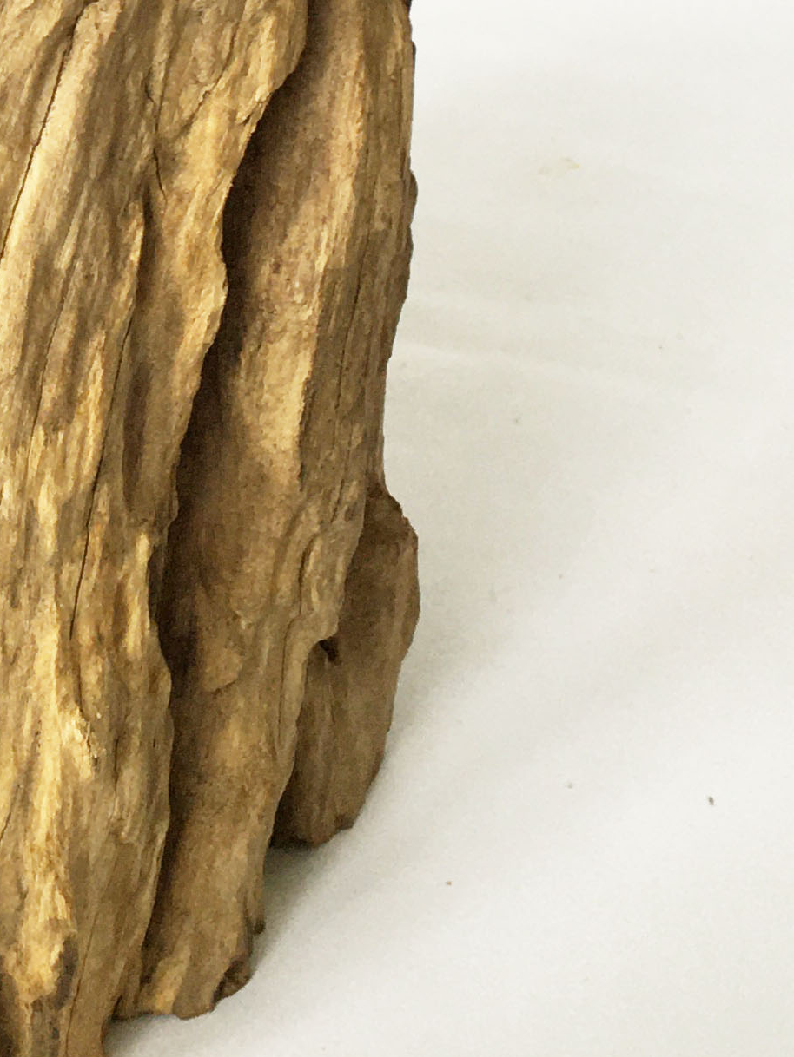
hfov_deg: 15.0
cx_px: -75
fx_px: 2935
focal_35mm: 96
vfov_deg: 19.3
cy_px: -208
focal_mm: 4.15
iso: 32
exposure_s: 1/100
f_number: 2.2
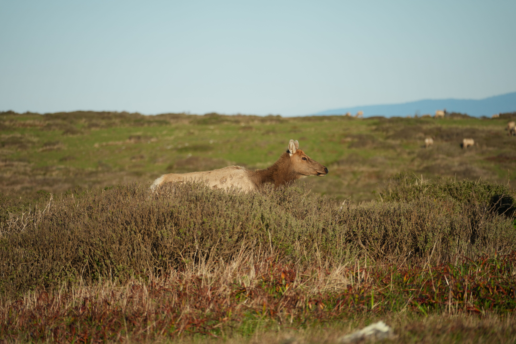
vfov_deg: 4.6
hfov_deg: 6.9
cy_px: 172
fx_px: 4300
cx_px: 258
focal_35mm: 300
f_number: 7.1
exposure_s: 1/1000
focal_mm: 300
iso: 320
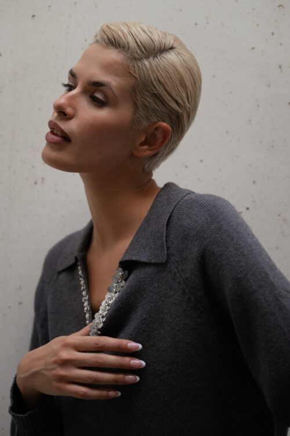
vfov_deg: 28.8
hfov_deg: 19.5
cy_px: 218
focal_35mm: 70
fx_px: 846
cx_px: 145
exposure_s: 1/200
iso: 400
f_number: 3.2
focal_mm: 70
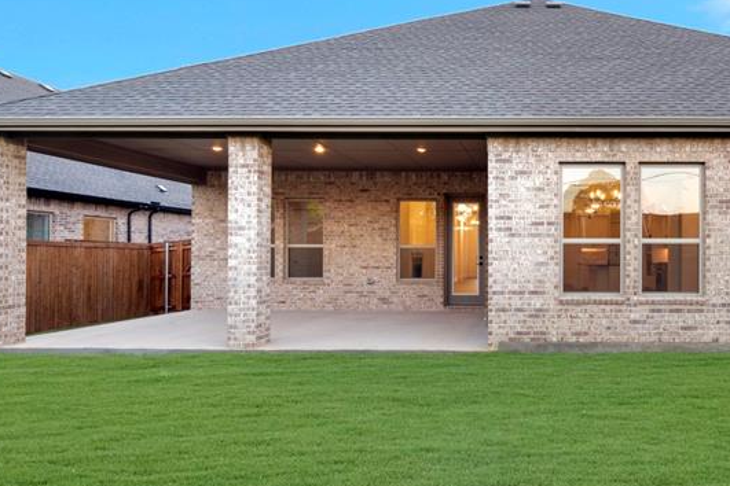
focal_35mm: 27
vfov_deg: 47.9
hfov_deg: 64.1
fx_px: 547
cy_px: 250
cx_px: 532
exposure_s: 1/15
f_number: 9
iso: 100
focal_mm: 14
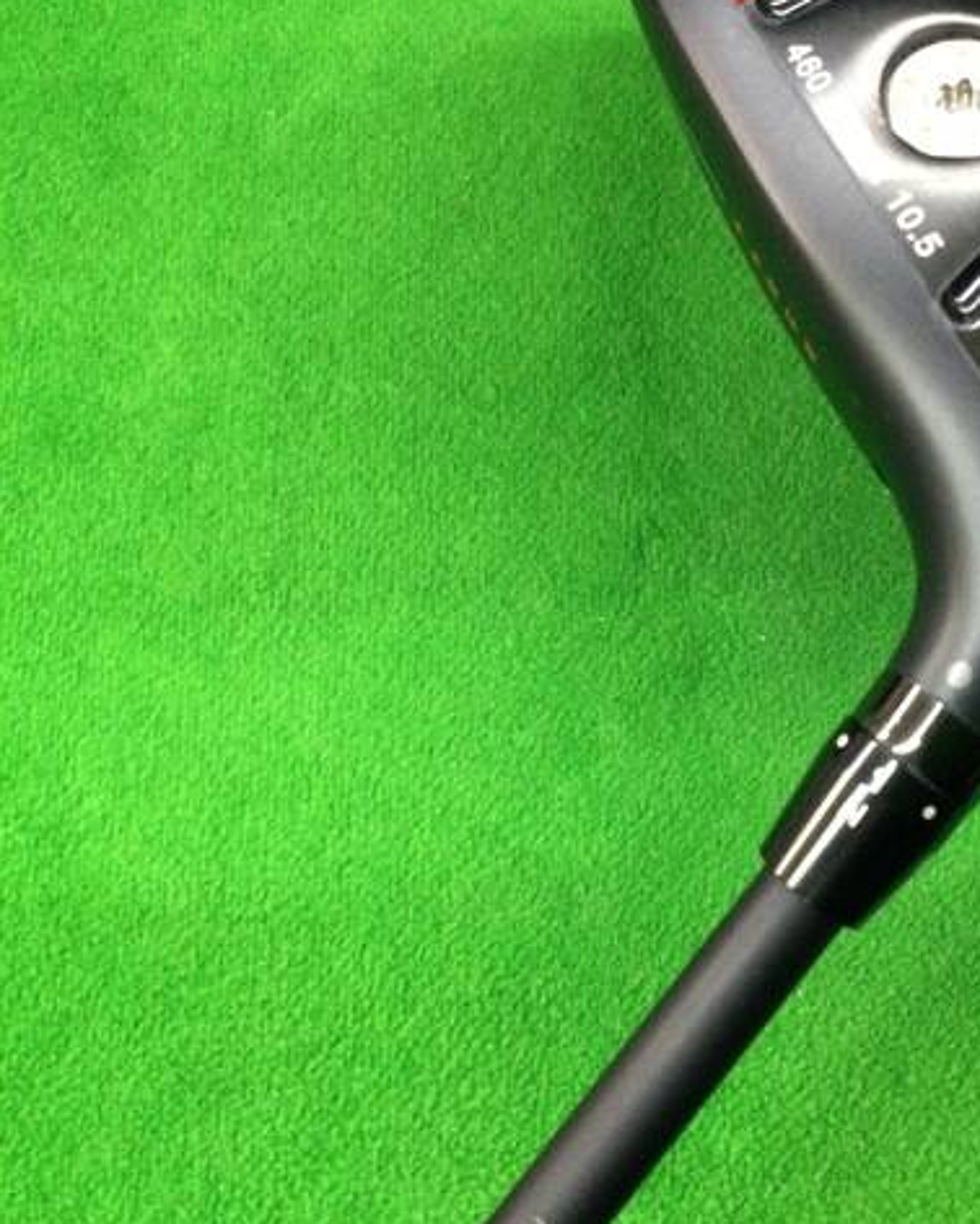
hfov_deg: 35.0
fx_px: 1486
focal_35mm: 41
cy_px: 612
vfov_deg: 44.8
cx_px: 827
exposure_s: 1/30
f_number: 2.4
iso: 200
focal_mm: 3.3
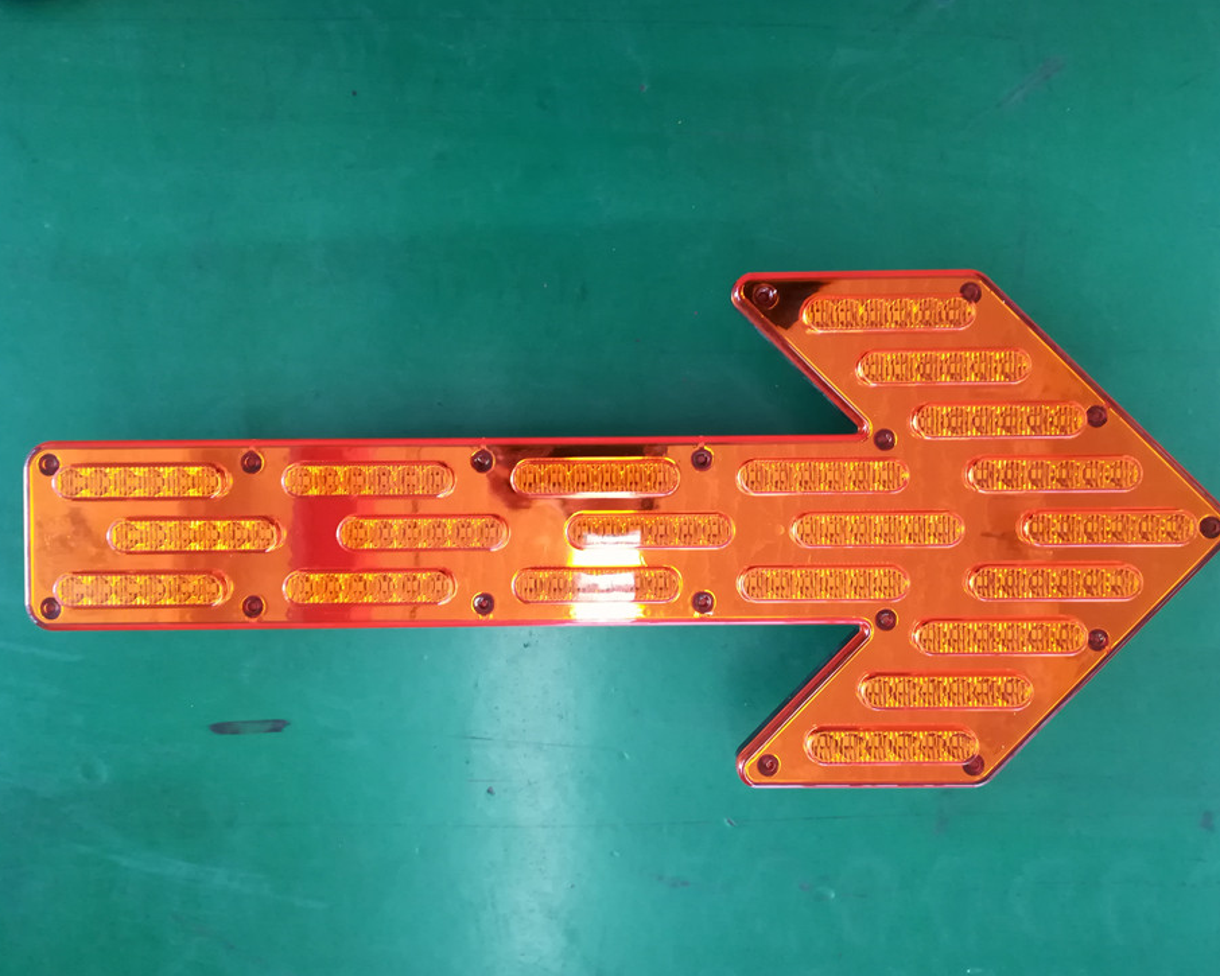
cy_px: 491
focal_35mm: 28
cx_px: 632
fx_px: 1011
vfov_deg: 51.5
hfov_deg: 62.2
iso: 400
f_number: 2.2
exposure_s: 1/24
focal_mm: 3.83
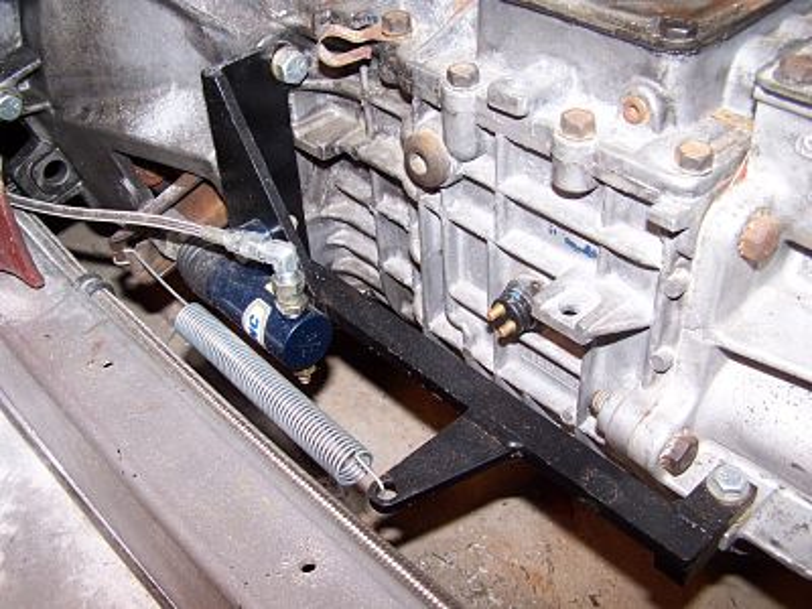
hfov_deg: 49.0
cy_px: 304
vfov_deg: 37.7
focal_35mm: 38
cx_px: 406
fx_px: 891
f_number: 2.8
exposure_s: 1/60
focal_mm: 6.3
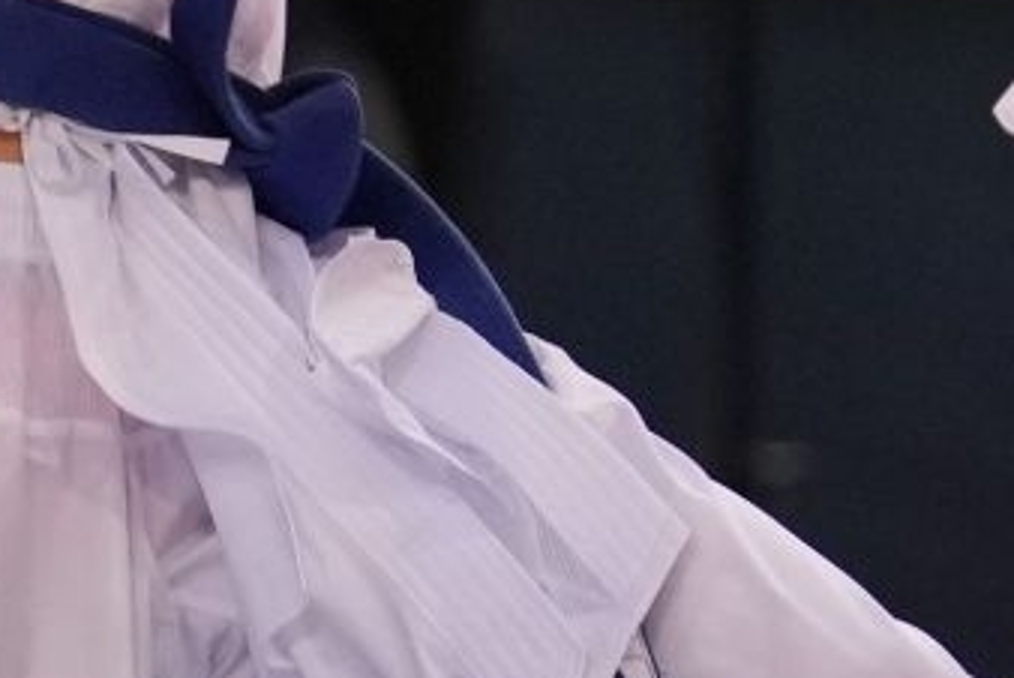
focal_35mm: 1596
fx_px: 44991
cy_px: -453
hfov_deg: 1.3
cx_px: 1602
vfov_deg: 0.9
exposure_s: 1/1000
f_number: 2.8
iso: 2000
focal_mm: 200
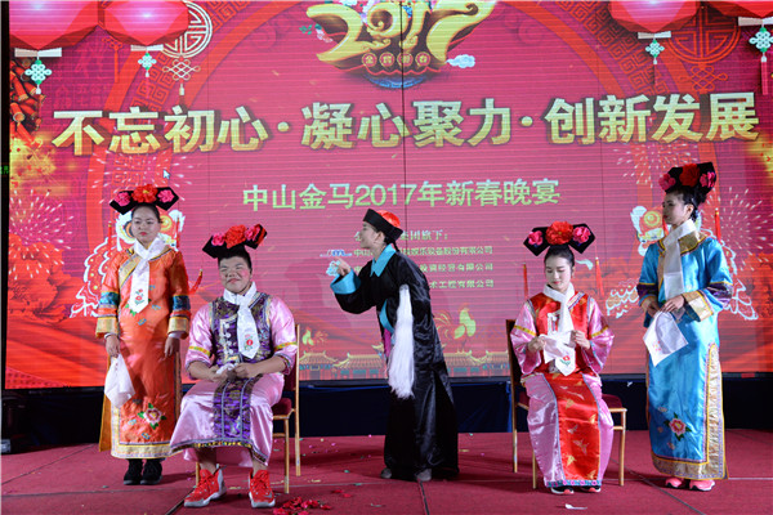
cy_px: 258
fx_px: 751
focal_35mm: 35
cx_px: 386
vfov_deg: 37.9
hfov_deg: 54.4
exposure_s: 1/80
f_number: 6.3
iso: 1600
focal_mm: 35
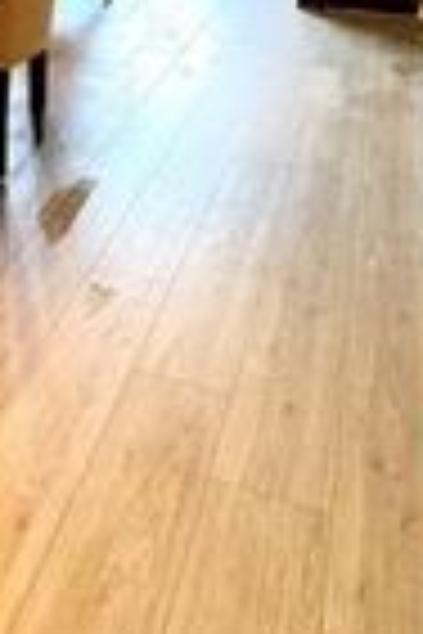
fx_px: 969
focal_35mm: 55
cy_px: 94
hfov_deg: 21.9
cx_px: -142
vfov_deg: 34.7
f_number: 2.2
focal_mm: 2.22
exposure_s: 1/60
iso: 250
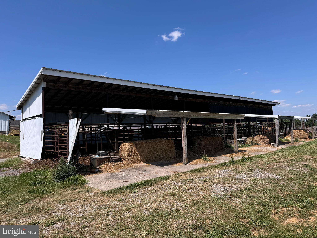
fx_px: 220
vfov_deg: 56.8
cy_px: 119
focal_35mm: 24
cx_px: 158
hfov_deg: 71.6
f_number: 1.78
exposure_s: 1/4608
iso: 80
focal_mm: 6.76
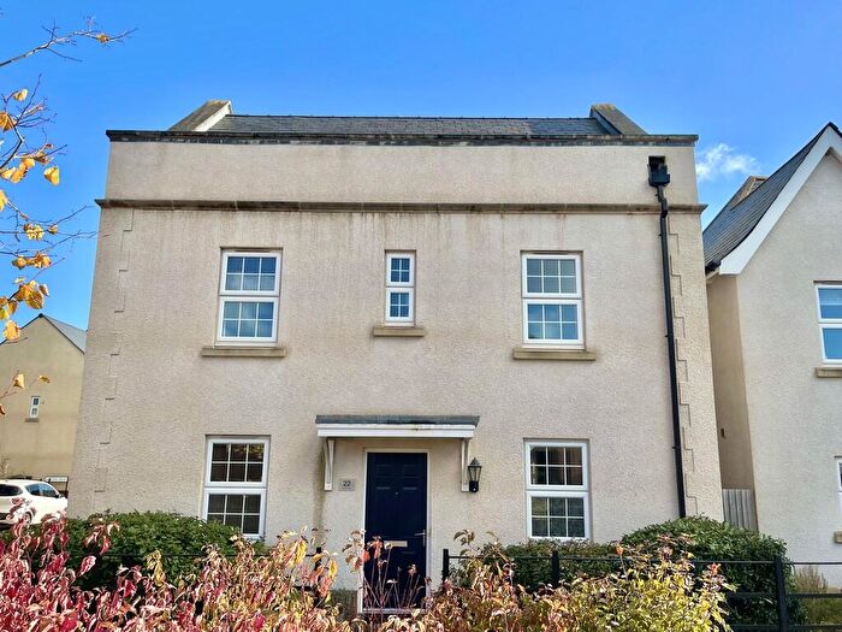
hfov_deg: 67.3
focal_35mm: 26
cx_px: 421
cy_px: 316
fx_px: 632
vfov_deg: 53.1
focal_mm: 5.1
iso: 32
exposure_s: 1/1767
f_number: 1.6
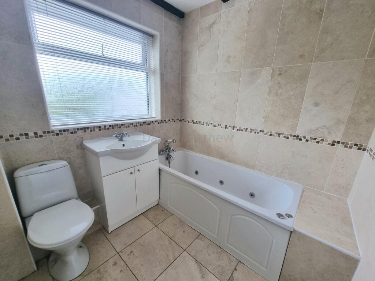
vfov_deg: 89.9
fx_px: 141
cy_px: 140
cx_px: 188
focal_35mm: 13
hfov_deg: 106.2
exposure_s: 1/50
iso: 64
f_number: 2.2
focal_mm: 2.2
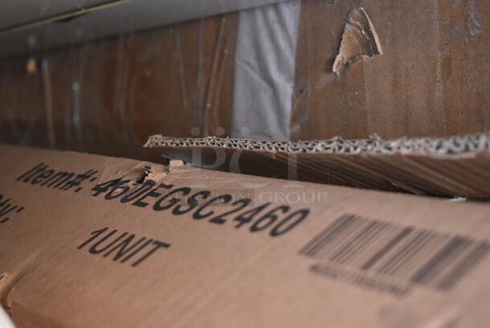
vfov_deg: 19.8
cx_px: 245
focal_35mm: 69
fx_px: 940
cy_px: 164
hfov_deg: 29.2
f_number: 5.3
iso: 3600
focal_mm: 46
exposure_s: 1/125
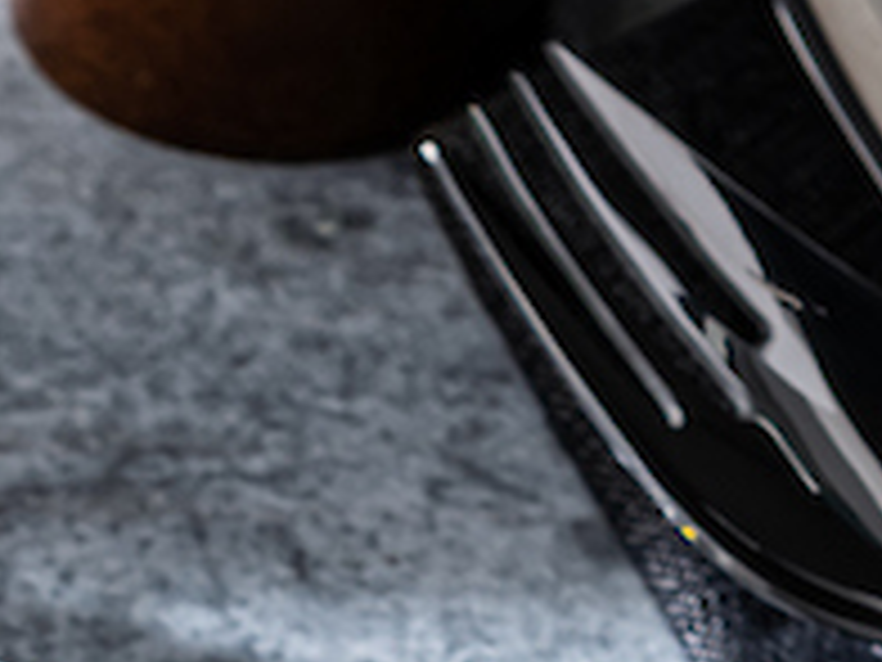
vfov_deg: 4.3
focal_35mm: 342
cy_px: 1306
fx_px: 8714
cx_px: -364
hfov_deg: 5.7
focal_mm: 58
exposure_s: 1/160
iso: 160
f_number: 7.1
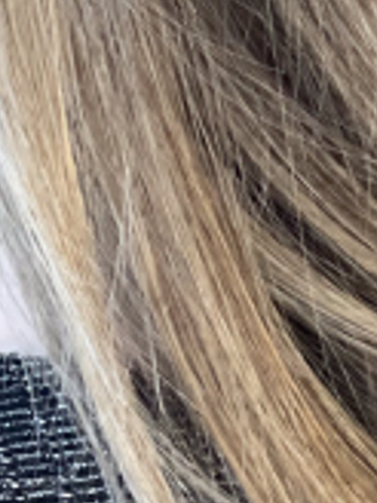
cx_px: 677
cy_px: 179
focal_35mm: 363
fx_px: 5271
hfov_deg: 4.1
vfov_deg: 5.5
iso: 250
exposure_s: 1/40
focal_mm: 7.5
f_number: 2.2
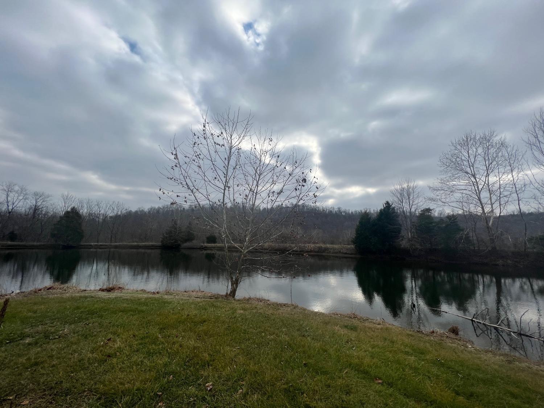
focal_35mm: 13
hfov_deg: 106.2
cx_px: 272
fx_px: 204
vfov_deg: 89.9
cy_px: 204
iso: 32
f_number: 1.8
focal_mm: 1.57
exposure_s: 1/1845
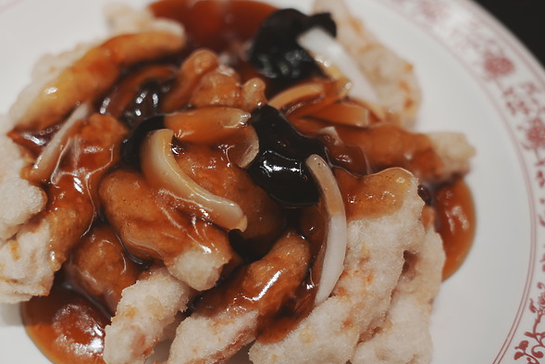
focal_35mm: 50
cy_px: 186
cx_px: 192
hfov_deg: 39.2
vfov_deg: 27.0
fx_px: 758
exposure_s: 1/40
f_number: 3.5
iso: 160
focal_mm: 37.8
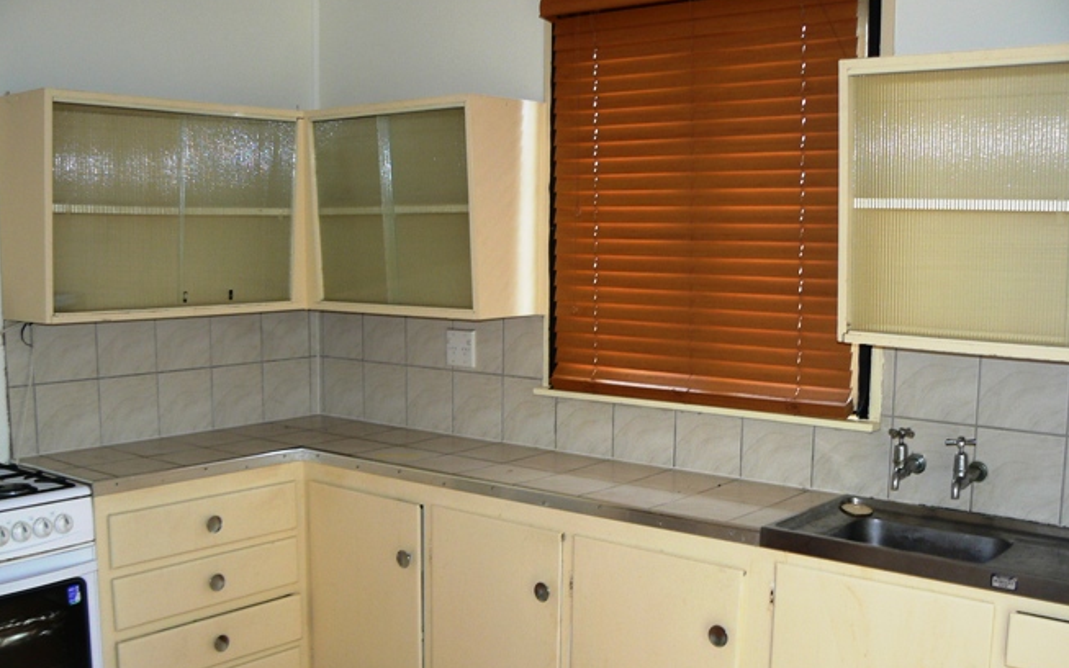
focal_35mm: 39
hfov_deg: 50.4
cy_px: 388
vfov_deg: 32.7
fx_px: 1136
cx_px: 533
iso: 100
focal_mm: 6
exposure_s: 1/30
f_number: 2.8
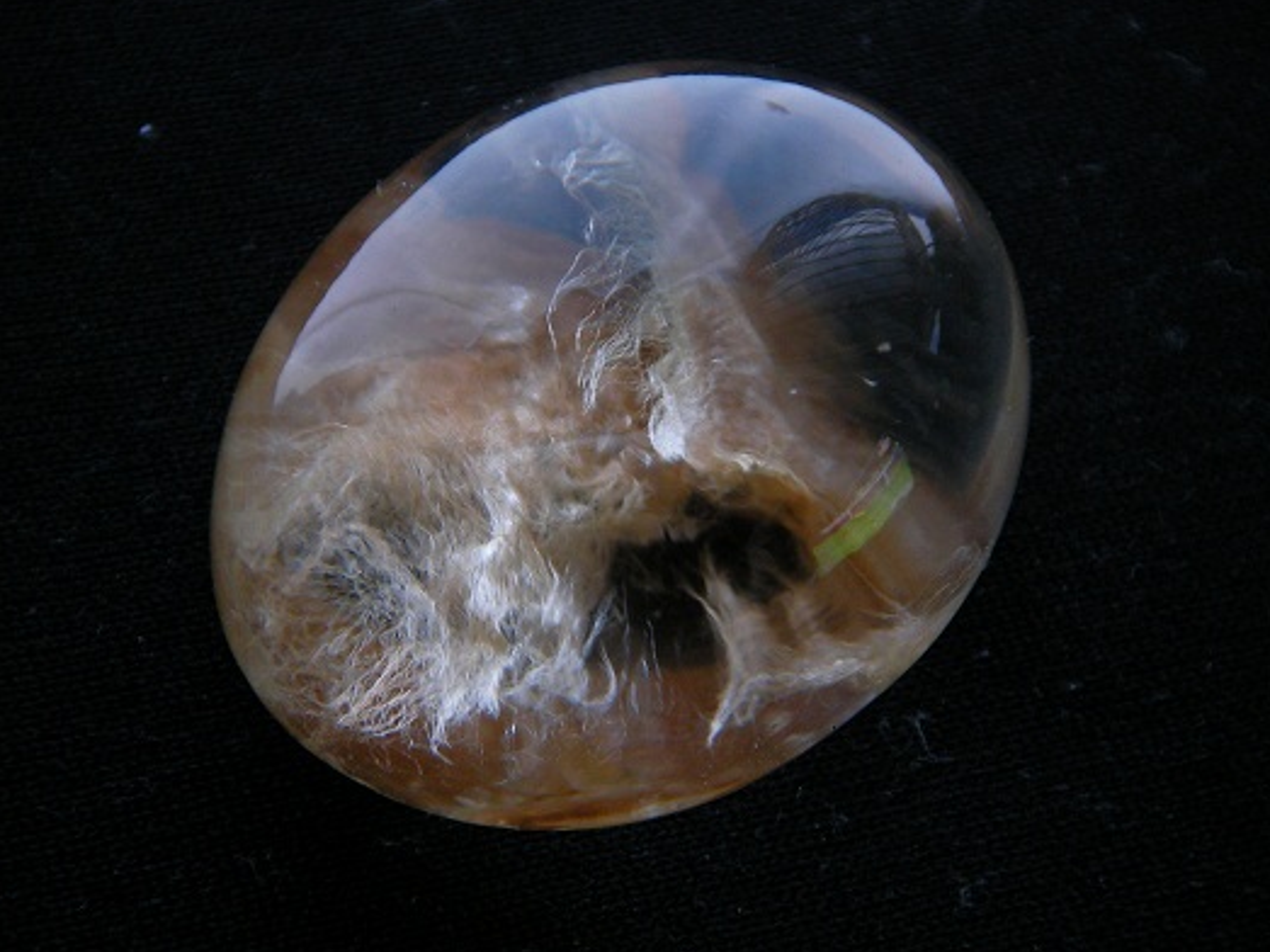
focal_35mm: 92
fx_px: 3375
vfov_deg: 16.1
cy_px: 455
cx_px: 605
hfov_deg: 21.3
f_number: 3.9
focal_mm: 13.8
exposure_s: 1/4.6
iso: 100
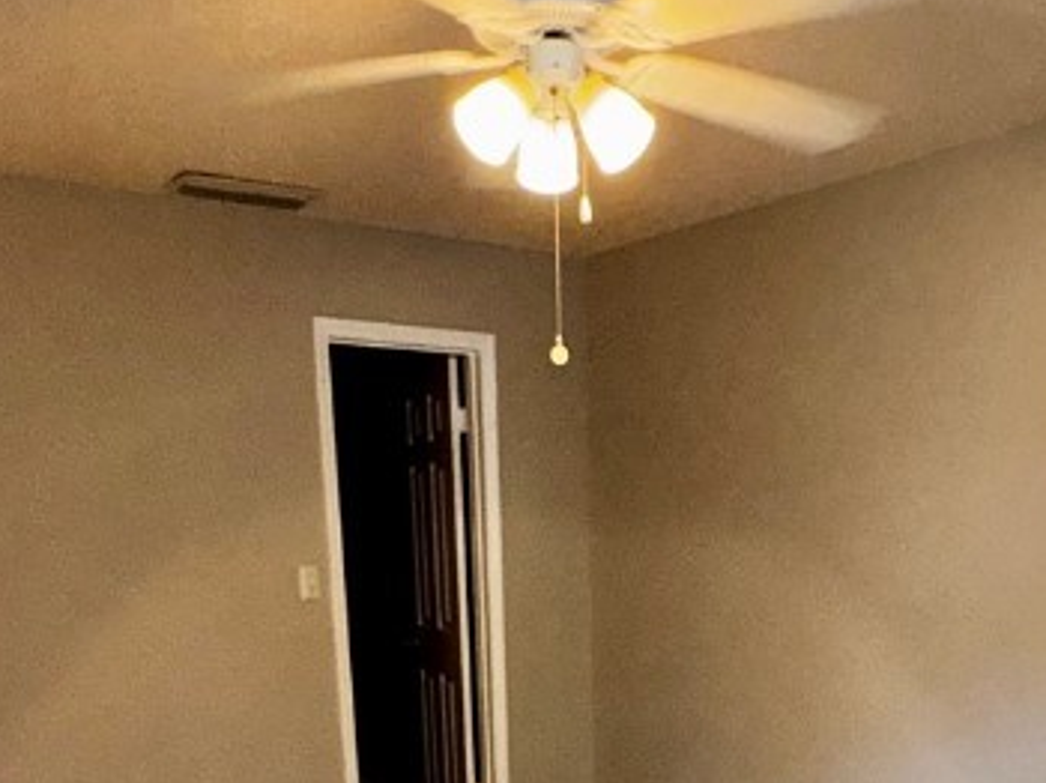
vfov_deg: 31.2
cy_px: 861
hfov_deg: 45.7
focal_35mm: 41
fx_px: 1238
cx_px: 601
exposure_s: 1/60
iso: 250
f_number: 2.2
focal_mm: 2.22
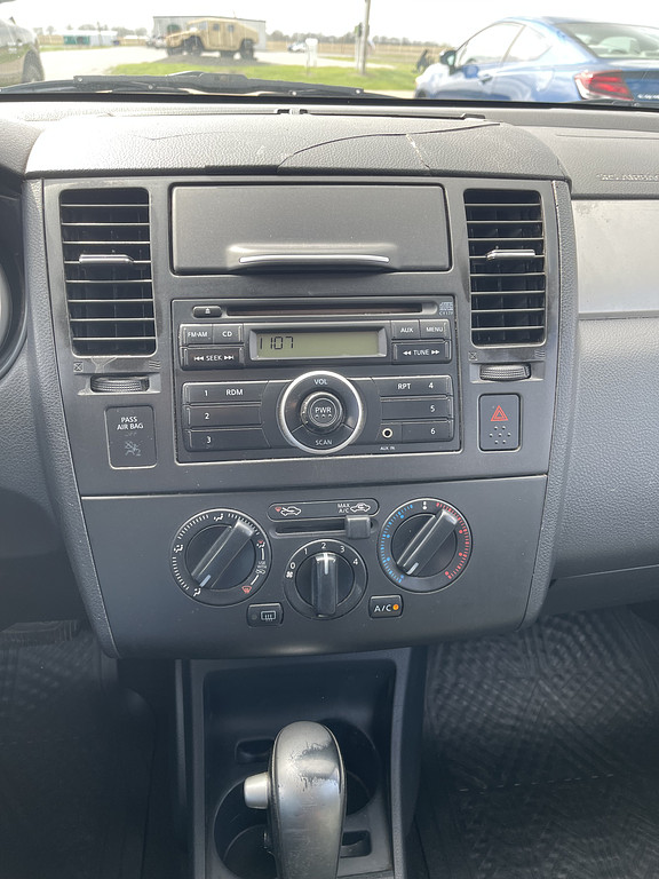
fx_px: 635
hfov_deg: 54.9
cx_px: 330
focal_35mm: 25
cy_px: 440
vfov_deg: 69.4
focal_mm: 5.1
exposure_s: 1/171
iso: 32
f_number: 1.6
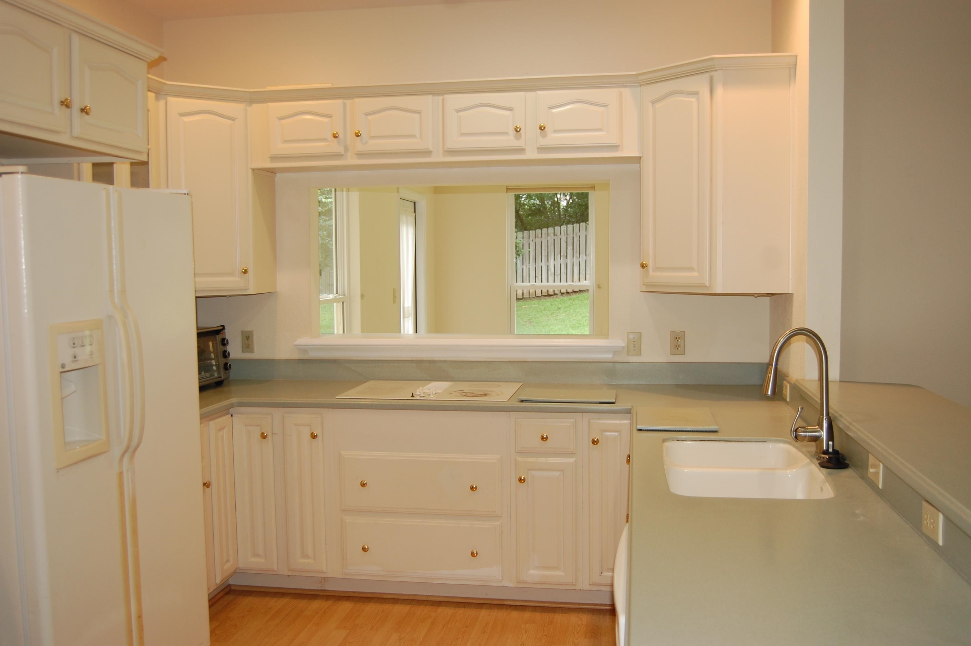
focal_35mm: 33
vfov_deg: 39.9
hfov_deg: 57.3
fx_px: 889
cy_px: 323
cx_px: 486
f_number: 3.8
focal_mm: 22
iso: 400
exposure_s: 1/60
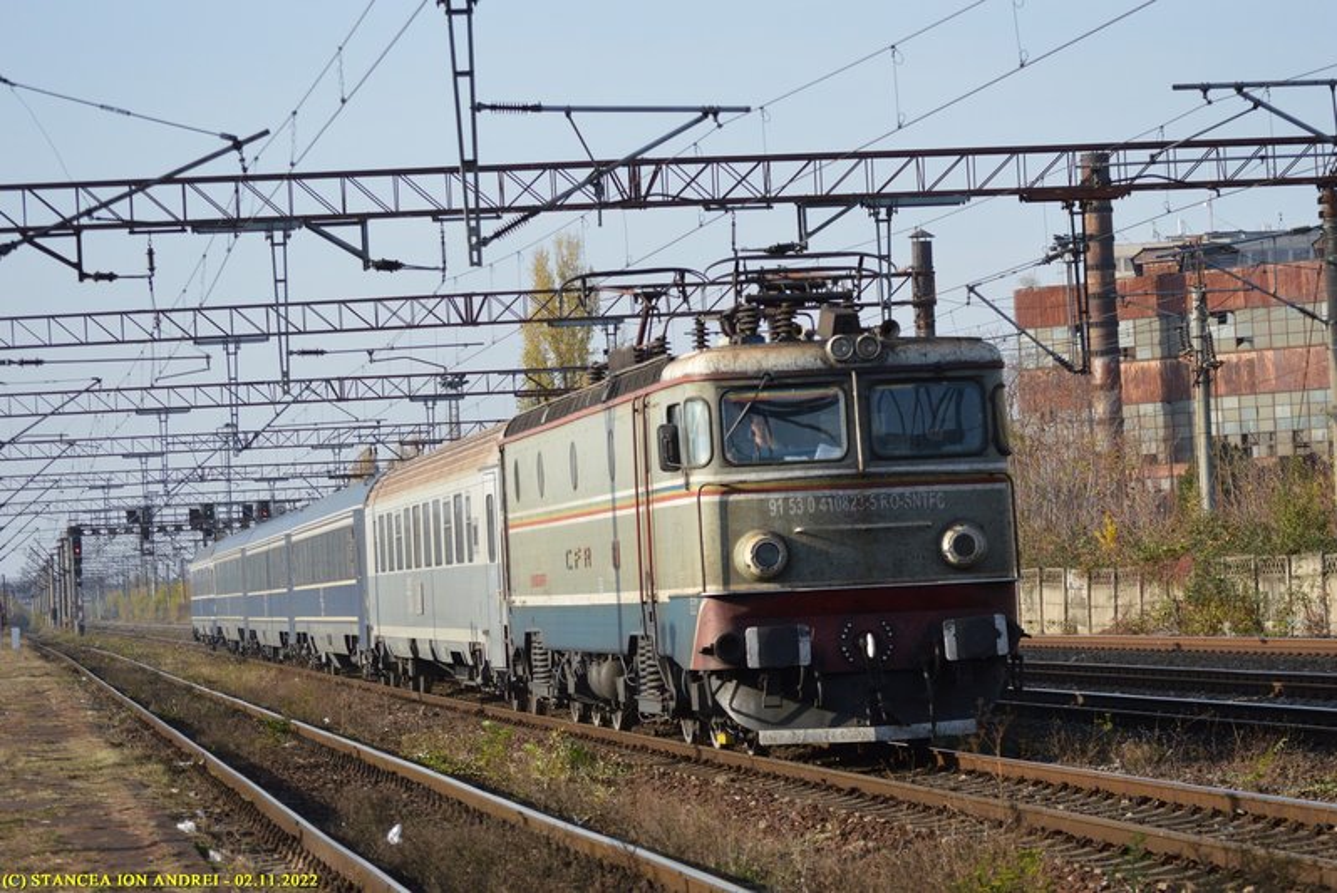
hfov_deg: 18.9
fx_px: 4013
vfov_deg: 12.7
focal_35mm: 108
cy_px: 446
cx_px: 668
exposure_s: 1/1250
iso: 400
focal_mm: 72
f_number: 5.6
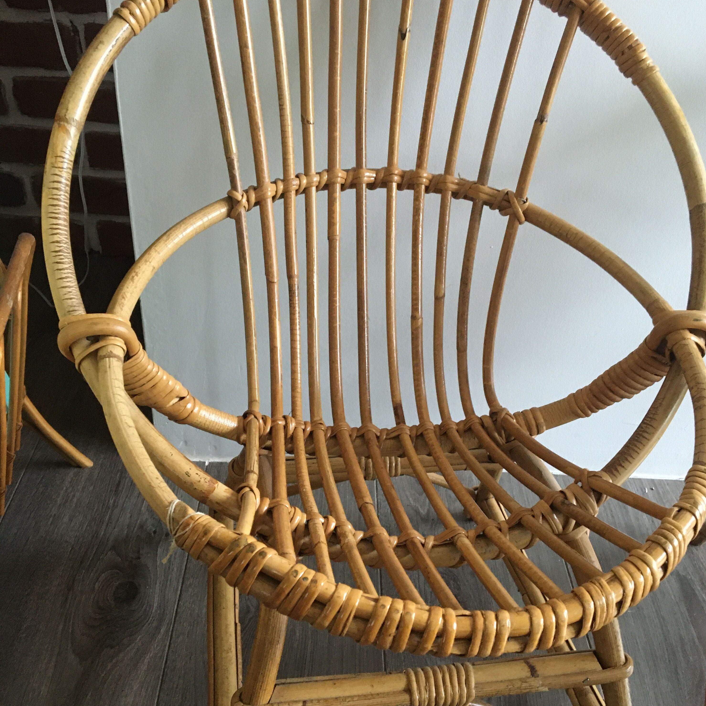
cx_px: 361
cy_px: 422
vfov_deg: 47.0
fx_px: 808
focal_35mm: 35
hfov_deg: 47.2
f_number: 2.2
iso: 200
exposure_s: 1/25
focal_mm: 4.15
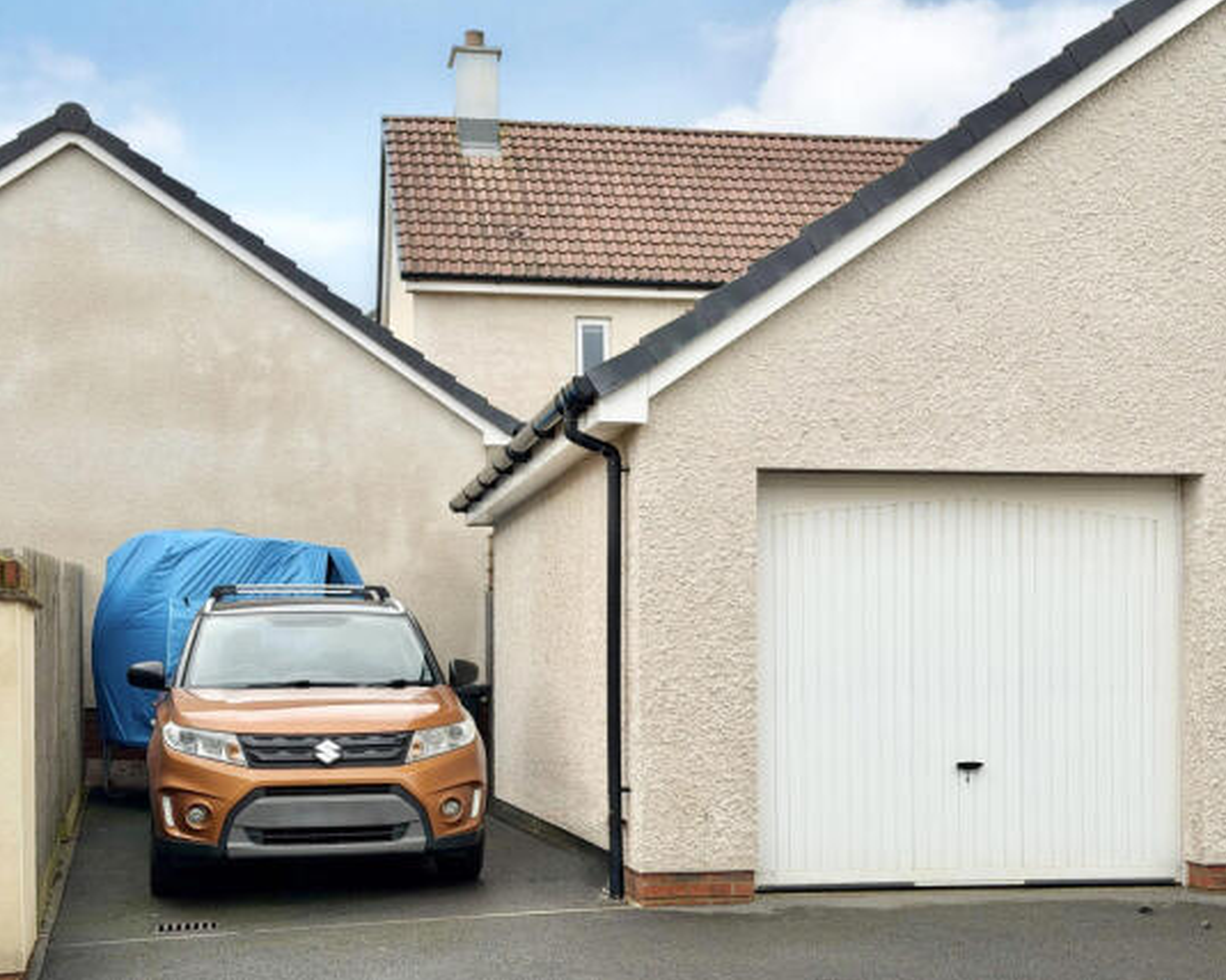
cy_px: 489
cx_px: 629
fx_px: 1851
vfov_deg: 29.7
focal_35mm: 51
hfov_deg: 36.7
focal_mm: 6.76
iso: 64
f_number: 1.78
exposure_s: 1/1513
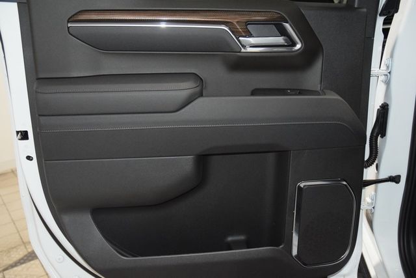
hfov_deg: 53.1
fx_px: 416
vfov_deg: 36.9
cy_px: 139
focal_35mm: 36
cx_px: 208
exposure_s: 1/125
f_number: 3.8
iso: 2500
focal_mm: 24
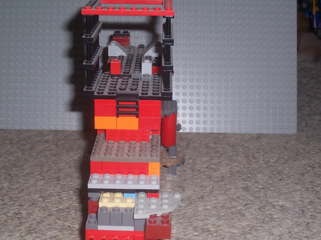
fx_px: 612
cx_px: 160
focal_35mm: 66
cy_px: 120
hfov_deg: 29.4
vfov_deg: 22.3
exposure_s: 1/90
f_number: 4
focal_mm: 10.8
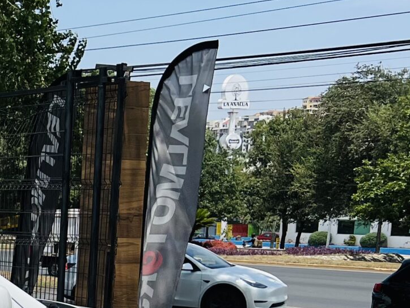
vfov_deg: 15.6
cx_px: -264
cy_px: 351
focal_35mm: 92
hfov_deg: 18.1
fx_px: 1090
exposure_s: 1/8696
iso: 50
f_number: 1.5
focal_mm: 5.7
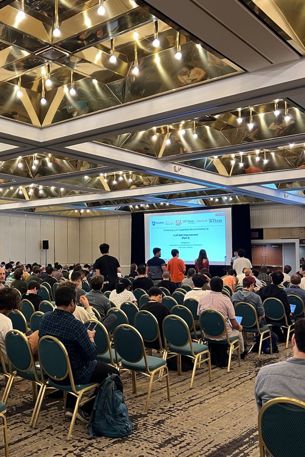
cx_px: 66
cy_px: 229
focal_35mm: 37
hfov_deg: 34.9
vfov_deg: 51.9
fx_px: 470
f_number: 1.5
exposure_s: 1/60
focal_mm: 5.7
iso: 160
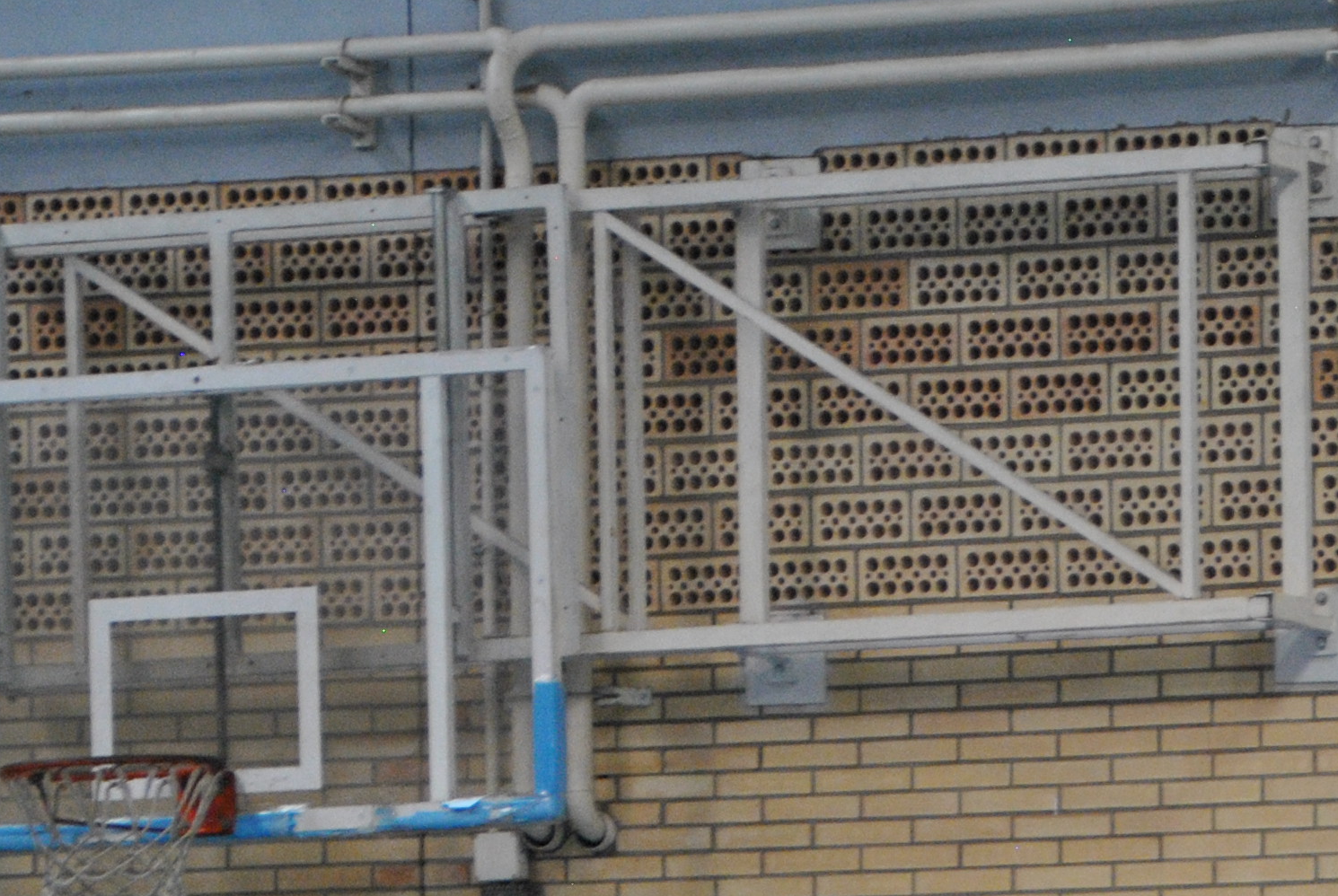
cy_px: 1026
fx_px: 10879
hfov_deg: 7.0
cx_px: 1400
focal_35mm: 292
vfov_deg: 4.7
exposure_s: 1/100
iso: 800
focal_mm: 75
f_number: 5.3
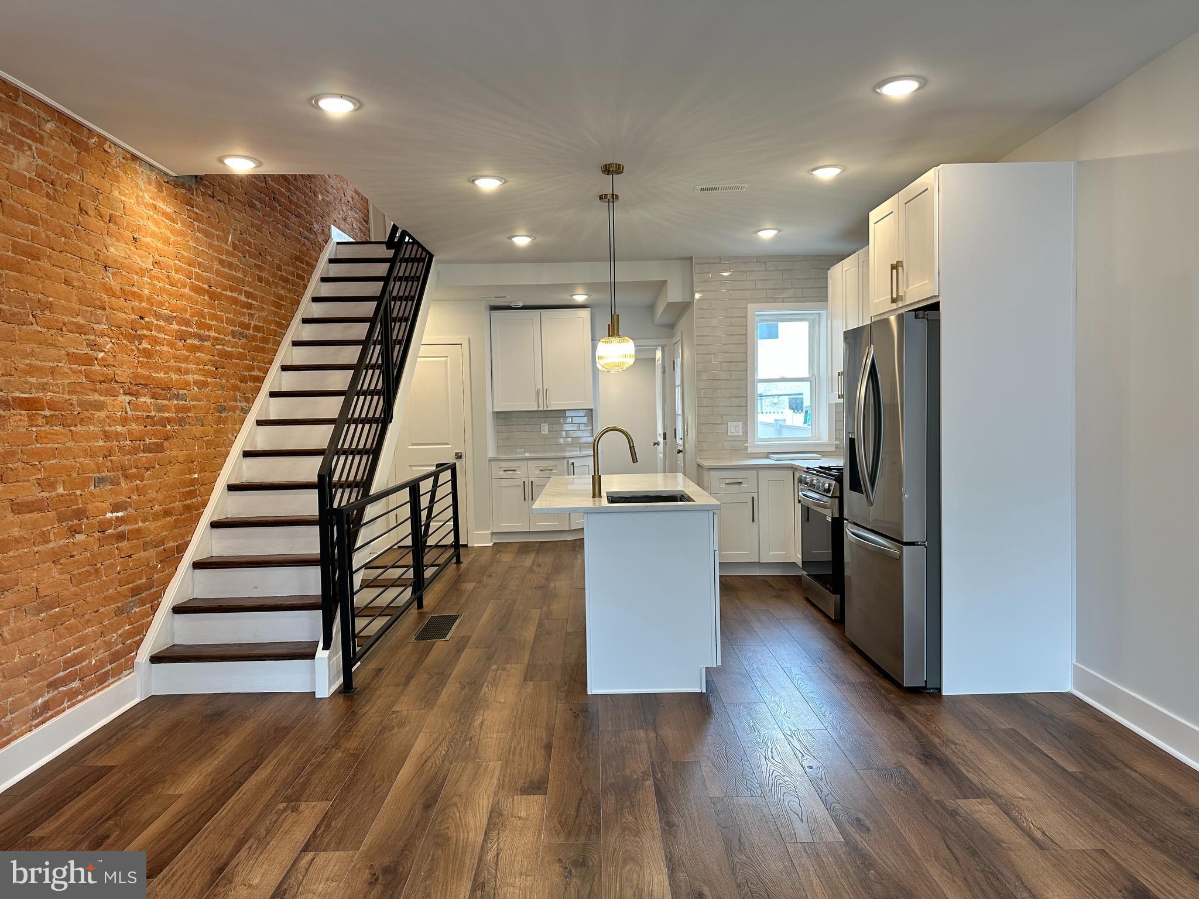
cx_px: 600
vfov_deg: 56.8
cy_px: 450
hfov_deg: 71.6
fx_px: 831
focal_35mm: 24
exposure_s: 1/120
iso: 125
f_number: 1.78
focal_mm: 6.86
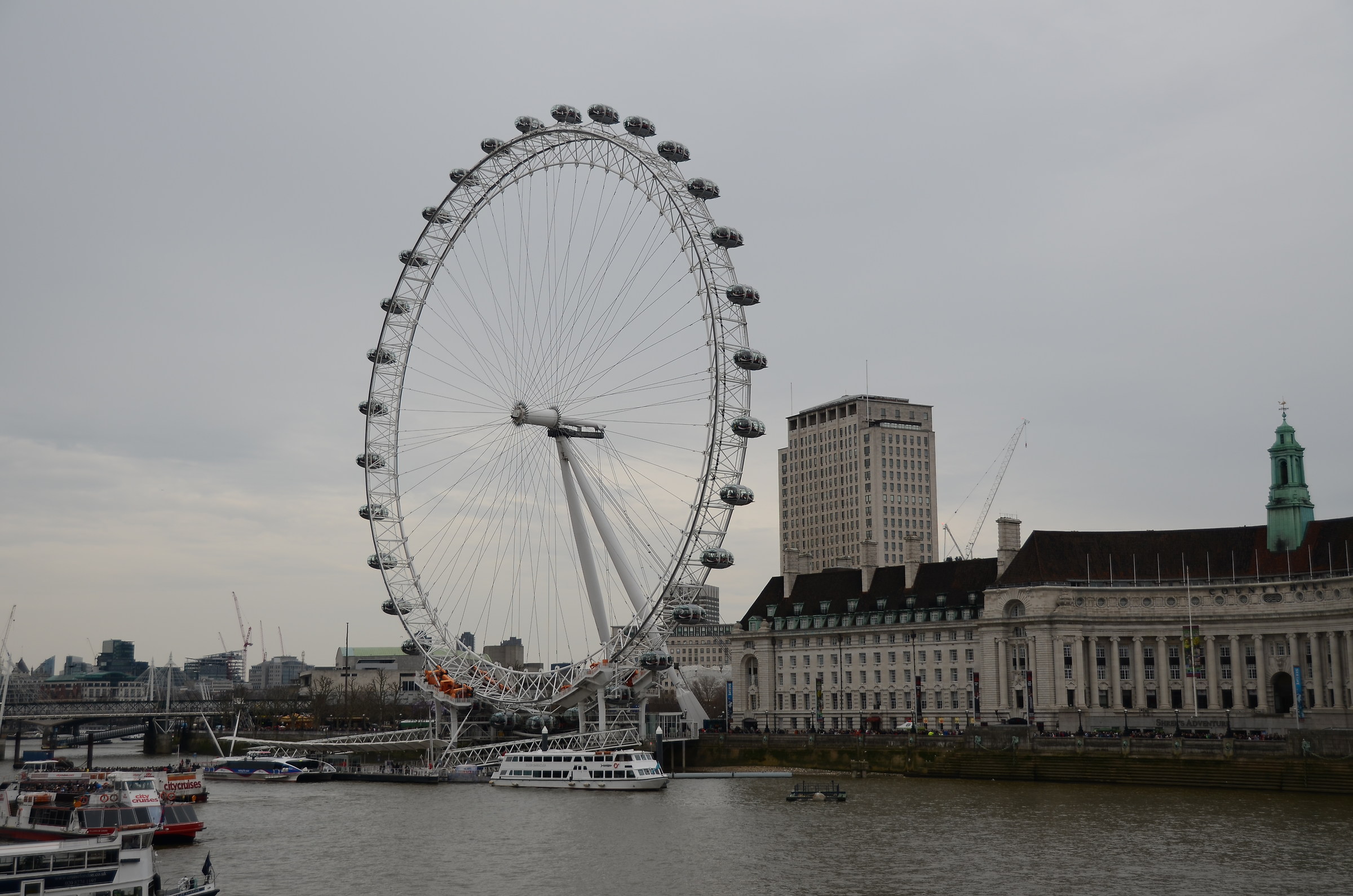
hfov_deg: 42.4
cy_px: 448
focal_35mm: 46
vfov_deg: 28.8
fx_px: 1744
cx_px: 676
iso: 100
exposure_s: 1/640
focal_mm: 31
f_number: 4
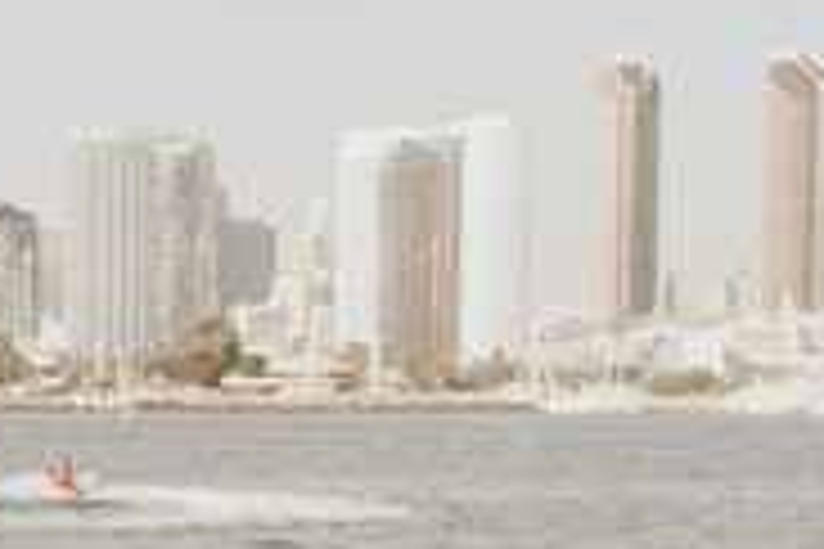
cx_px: -356
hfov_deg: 13.3
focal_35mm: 147
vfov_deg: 9.2
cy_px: 666
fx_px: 3364
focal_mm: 35
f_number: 2.8
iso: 250
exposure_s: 1/2000
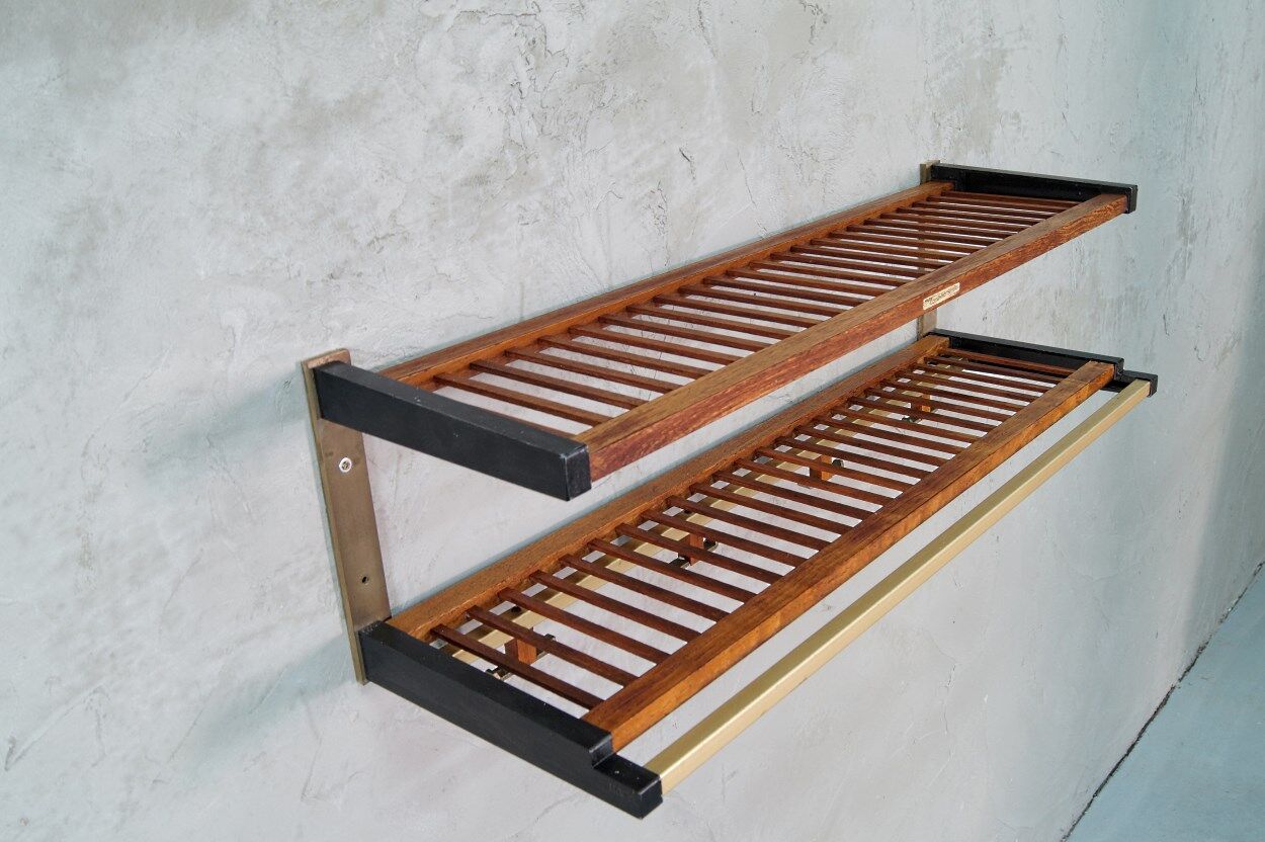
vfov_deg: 39.9
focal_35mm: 33
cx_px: 632
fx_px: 1159
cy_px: 421
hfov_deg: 57.2
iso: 400
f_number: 7.1
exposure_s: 1/8
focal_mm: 22
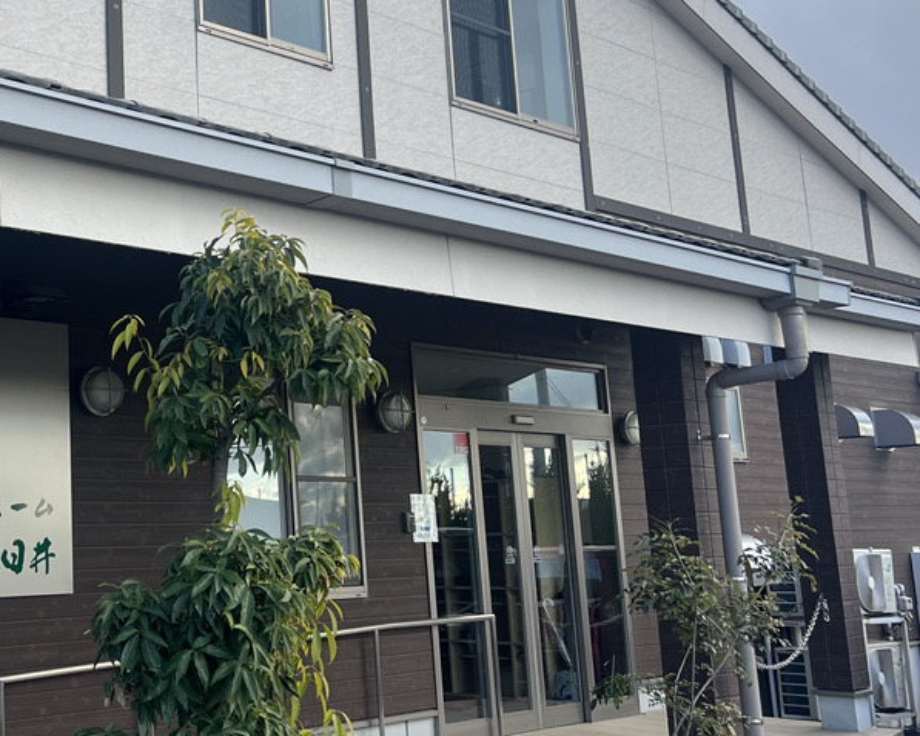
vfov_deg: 29.5
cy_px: 249
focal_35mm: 51
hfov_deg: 34.6
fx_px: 1389
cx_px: 94
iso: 50
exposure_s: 1/887
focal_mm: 5.7
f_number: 1.5
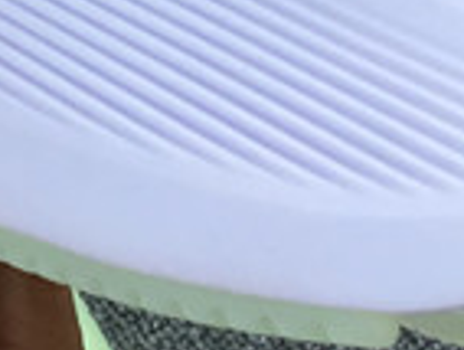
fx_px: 2632
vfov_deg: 7.2
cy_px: -407
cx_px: -284
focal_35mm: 196
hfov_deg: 9.7
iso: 25
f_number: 2.4
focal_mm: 3.3
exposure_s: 1/291
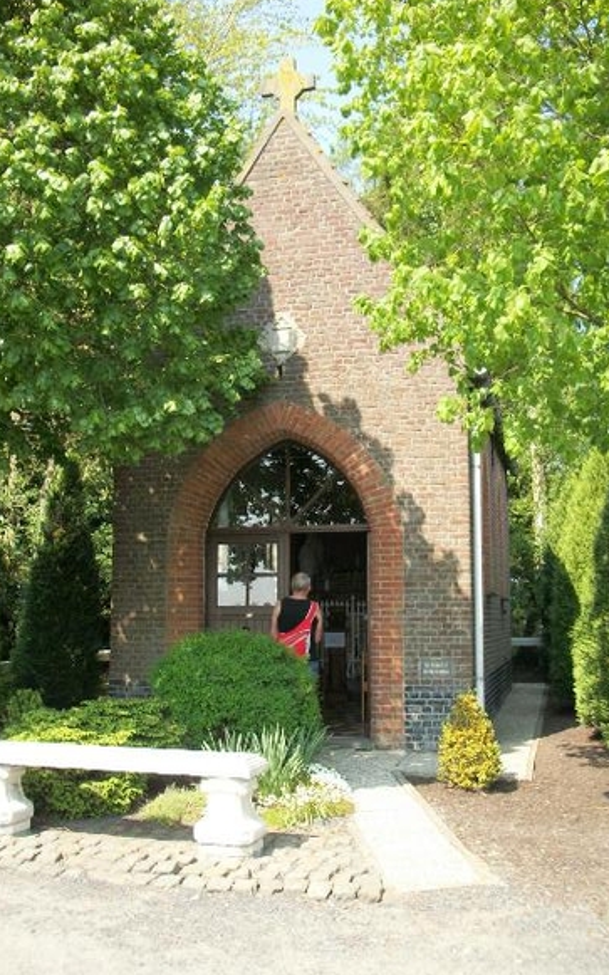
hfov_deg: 36.3
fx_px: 930
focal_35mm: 35
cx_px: 310
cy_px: 482
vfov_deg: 55.3
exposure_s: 1/50
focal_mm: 5.7
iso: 80
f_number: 8.8
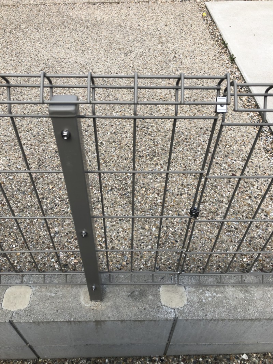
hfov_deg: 49.7
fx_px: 294
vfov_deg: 63.4
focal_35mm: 28
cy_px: 182
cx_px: 136
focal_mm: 3.99
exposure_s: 1/1656
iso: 20
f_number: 1.8
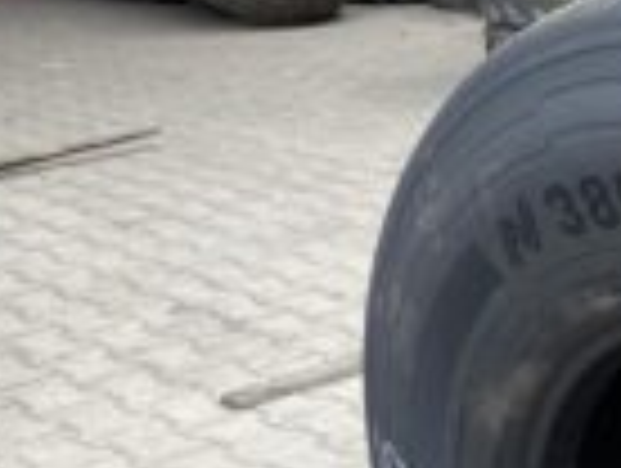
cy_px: 628
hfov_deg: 21.2
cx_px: 864
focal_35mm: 81
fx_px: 1456
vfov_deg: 17.1
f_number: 1.8
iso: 32
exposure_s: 1/531
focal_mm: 4.25
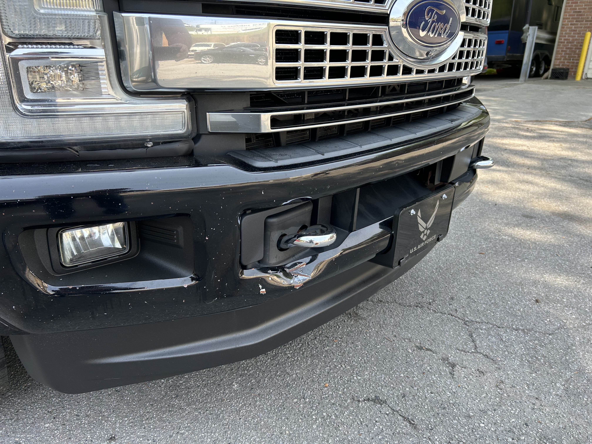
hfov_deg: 67.3
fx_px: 445
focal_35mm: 26
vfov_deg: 53.1
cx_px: 296
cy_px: 222
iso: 50
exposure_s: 1/426
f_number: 1.5
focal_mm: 5.7
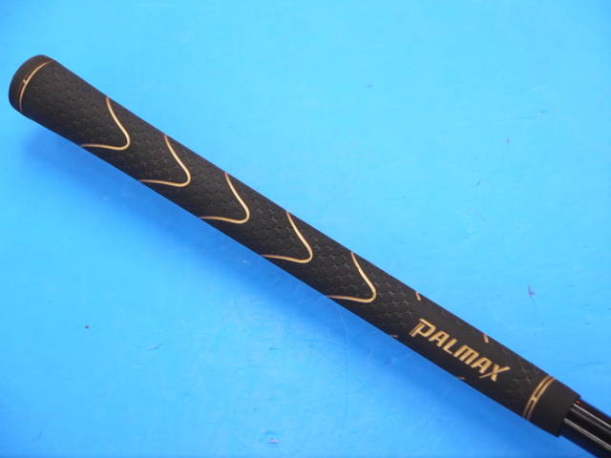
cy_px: 229
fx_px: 1483
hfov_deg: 23.3
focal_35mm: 84
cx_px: 306
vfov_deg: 17.6
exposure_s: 1/100
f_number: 5.6
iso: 800
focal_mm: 42
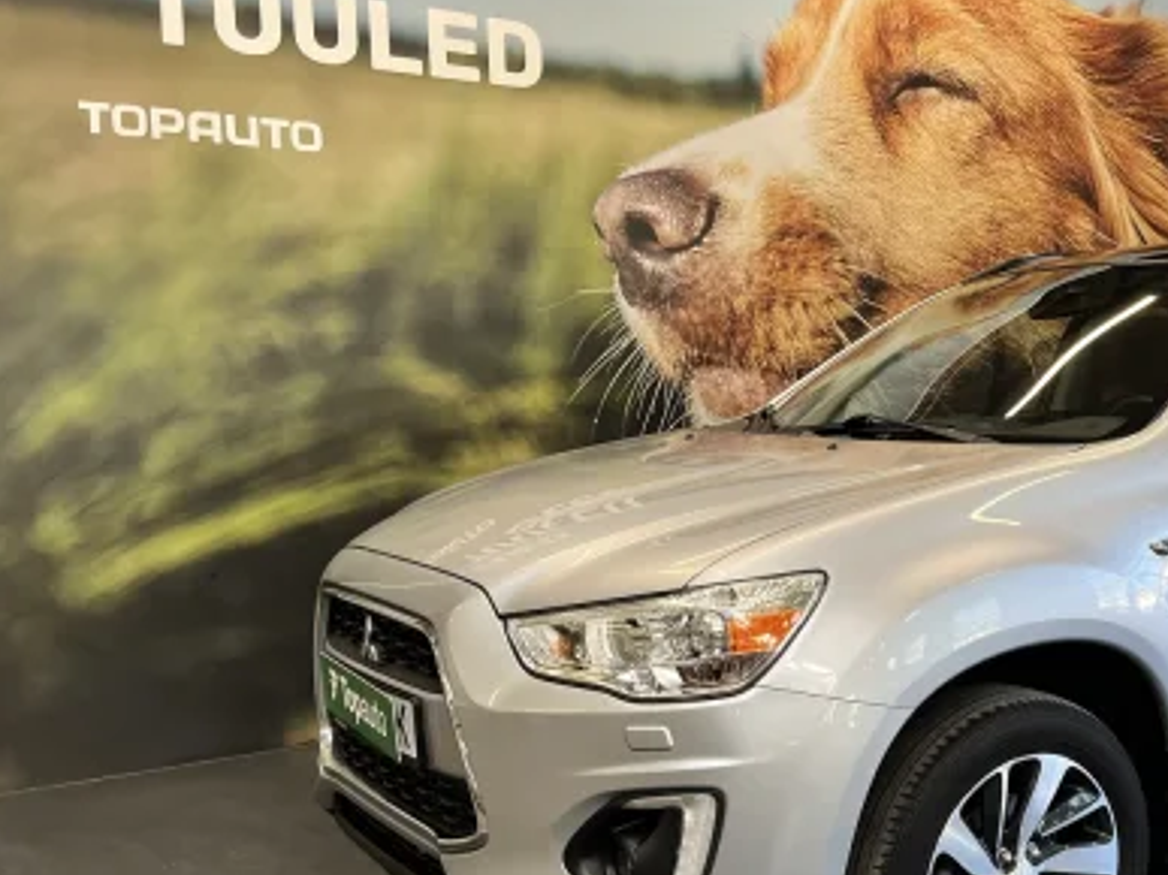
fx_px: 1450
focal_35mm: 43
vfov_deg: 33.5
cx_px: 960
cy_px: 513
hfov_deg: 41.7
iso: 80
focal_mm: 5.1
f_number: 1.6
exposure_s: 1/121
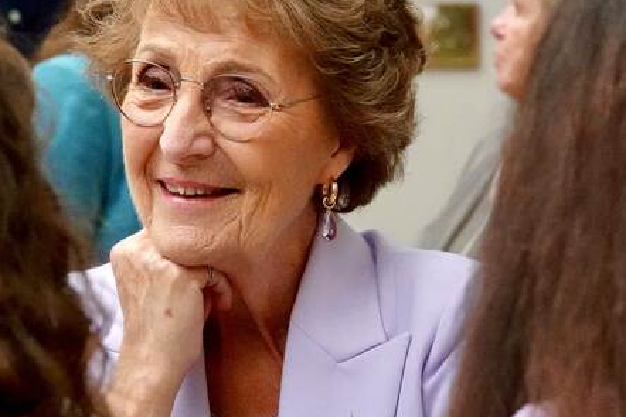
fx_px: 4140
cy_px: 223
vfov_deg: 5.8
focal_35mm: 238
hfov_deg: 8.6
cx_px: 212
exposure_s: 1/400
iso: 3200
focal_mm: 46.41
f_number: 4
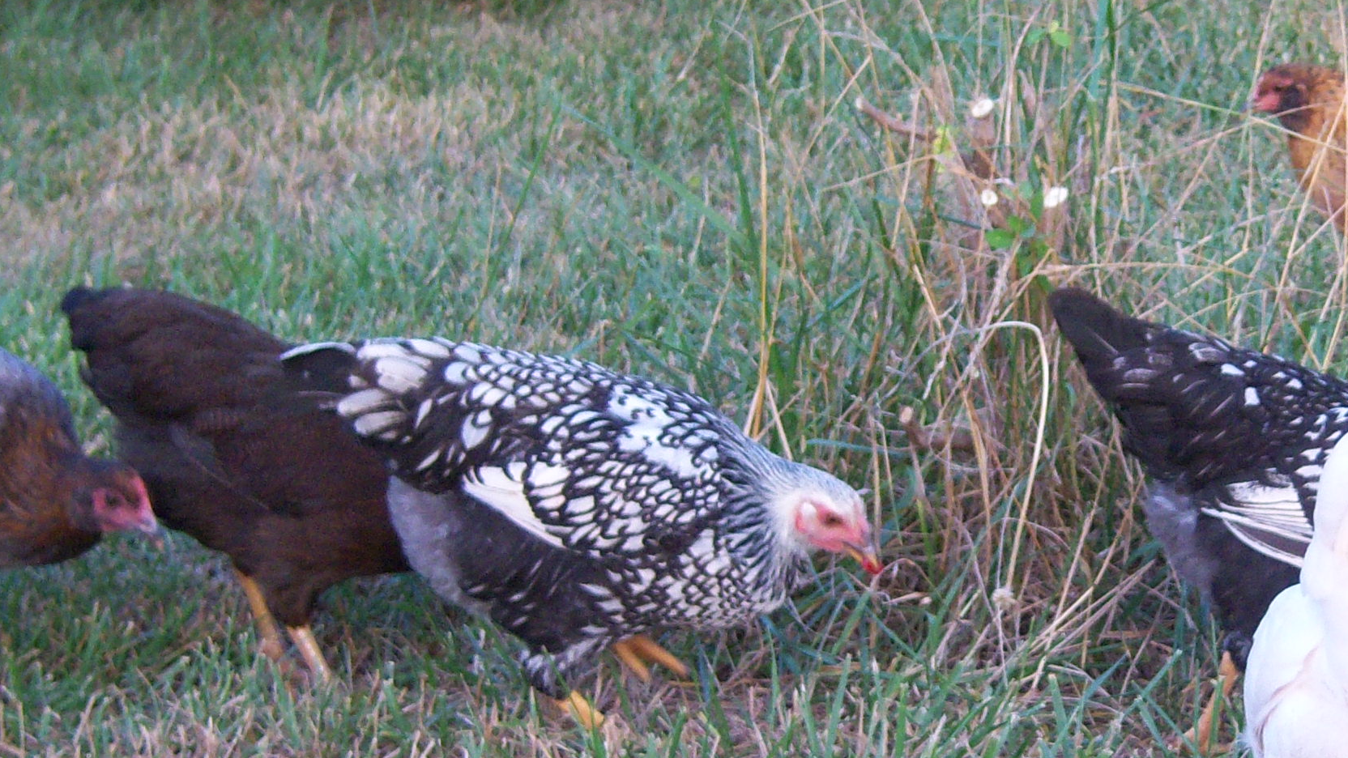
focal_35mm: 117
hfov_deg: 18.0
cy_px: 429
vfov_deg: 10.4
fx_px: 4182
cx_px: 1201
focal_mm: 10.3
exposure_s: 1/60
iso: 160
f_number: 3.4
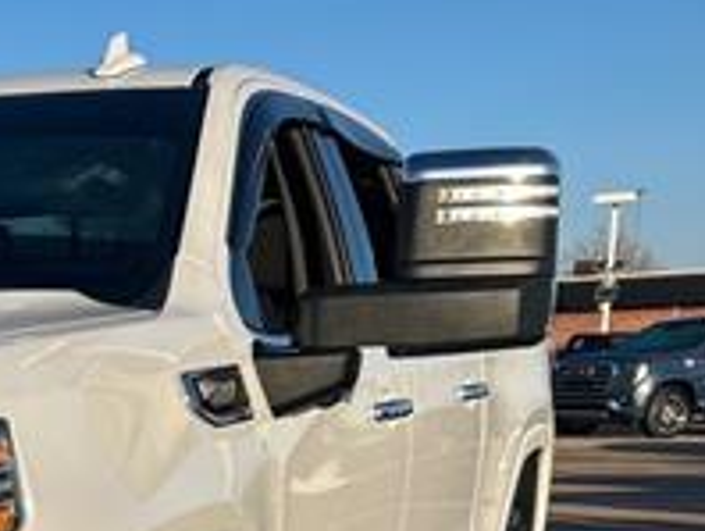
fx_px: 1713
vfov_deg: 16.2
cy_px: 773
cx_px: -356
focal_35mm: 84
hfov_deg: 20.0
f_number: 1.5
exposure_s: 1/3831
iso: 50
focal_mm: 5.7
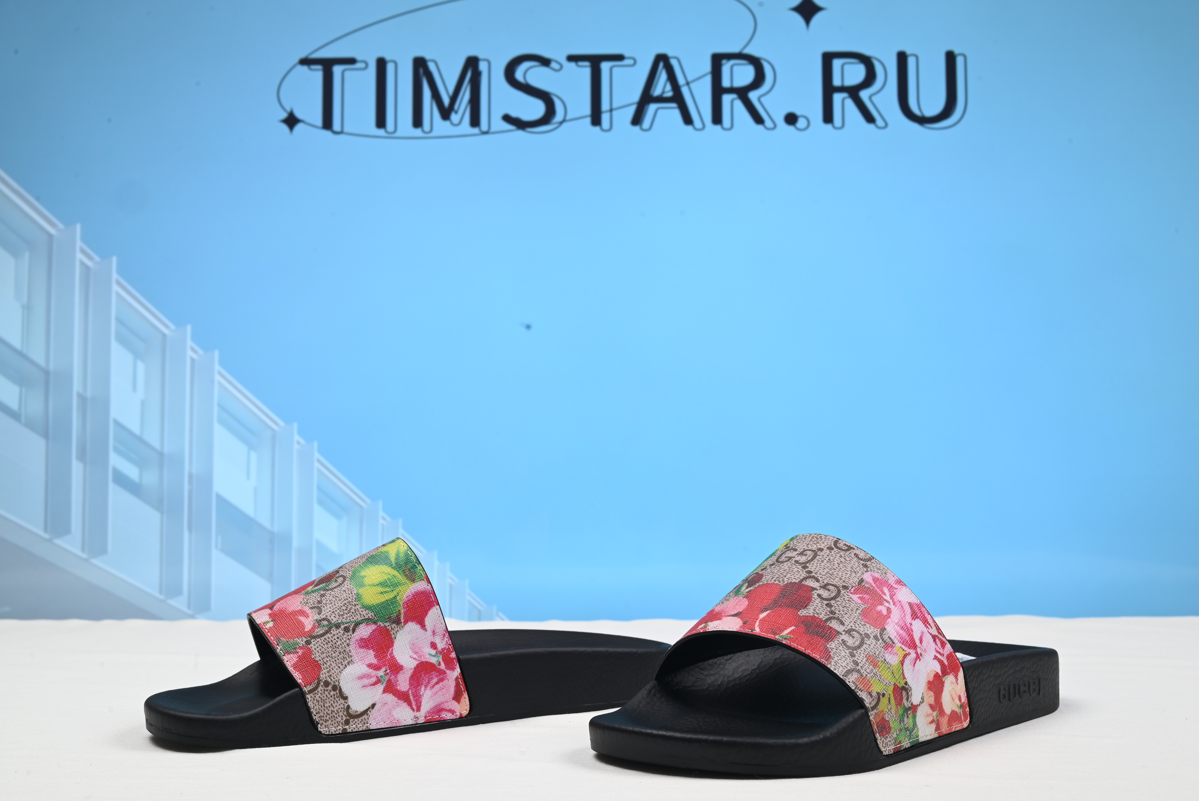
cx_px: 600
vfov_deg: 33.4
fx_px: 1333
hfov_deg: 48.4
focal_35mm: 40
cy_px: 400
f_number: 16
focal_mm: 40
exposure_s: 1/2.5
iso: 100
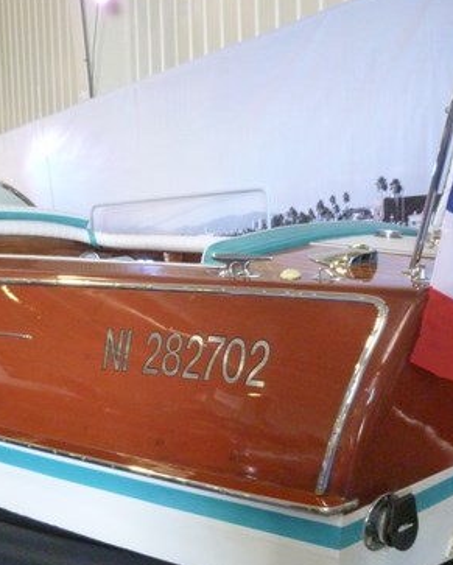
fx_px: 720
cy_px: 327
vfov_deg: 42.7
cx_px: 167
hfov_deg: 34.7
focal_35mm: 43
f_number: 3.1
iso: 800
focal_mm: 4.5
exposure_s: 1/30
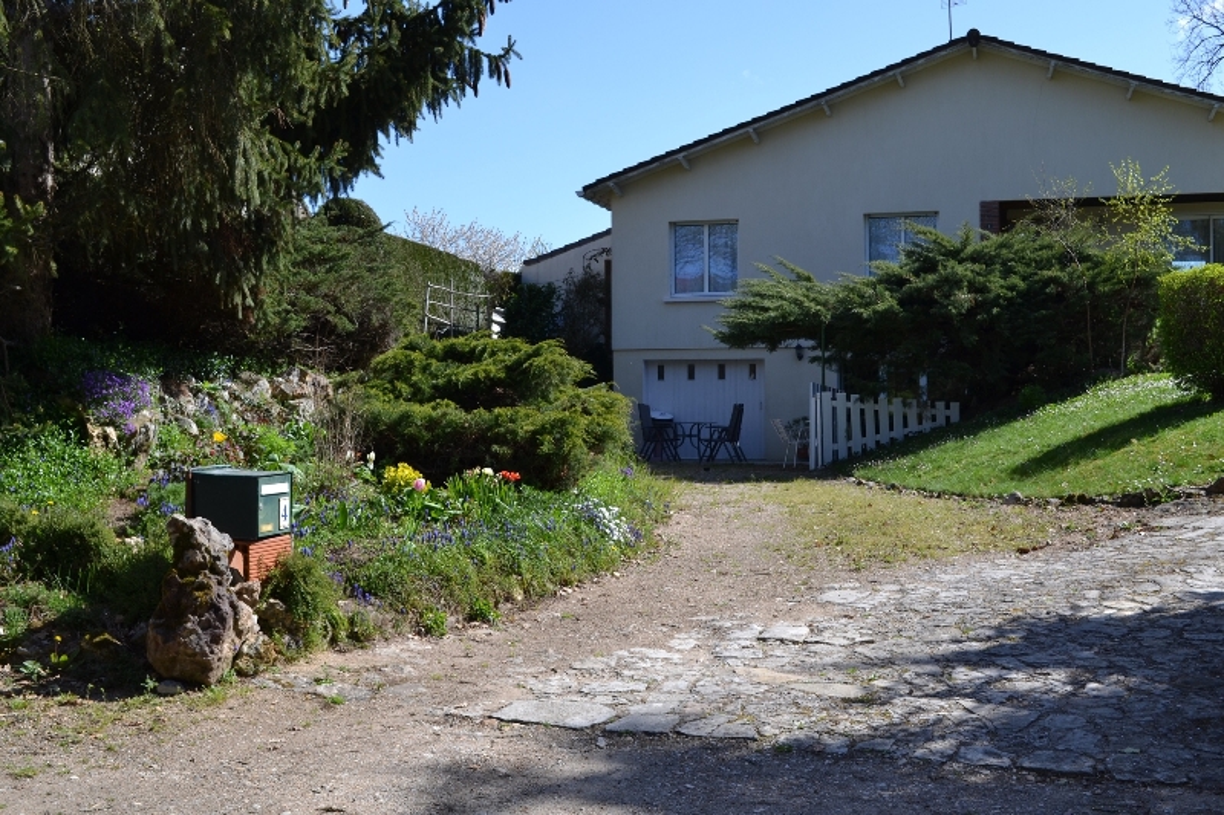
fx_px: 1428
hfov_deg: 46.4
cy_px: 408
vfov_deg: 31.9
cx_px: 612
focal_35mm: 42
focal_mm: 28
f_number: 6.3
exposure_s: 1/200
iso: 100
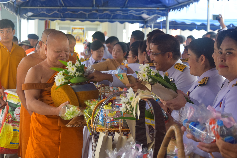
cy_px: 79
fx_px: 514
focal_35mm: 78
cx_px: 118
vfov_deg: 17.5
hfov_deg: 26.0
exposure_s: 1/60
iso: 500
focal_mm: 52
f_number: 5
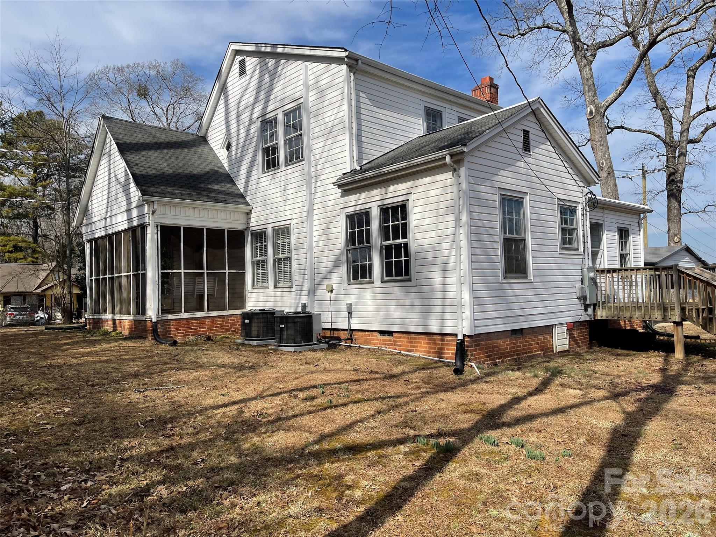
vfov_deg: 54.9
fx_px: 517
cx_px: 358
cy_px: 268
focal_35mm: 25
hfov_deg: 69.4
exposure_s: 1/5376
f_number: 1.6
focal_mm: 5.1
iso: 32
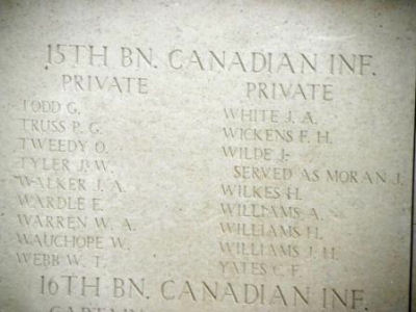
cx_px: 208
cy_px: 156
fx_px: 5107
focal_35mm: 425
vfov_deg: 3.5
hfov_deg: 4.7
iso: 400
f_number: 5
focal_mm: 75.7
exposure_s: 1/162
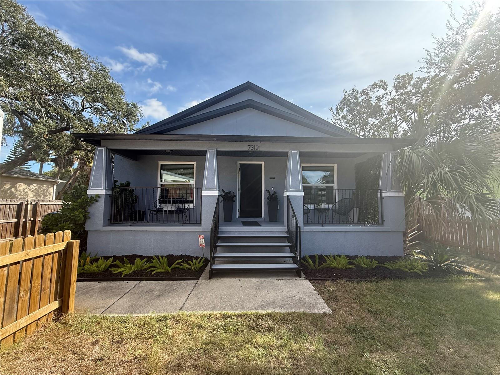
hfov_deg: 102.1
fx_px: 202
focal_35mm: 14
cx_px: 250
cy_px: 188
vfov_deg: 85.7
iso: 64
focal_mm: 2.22
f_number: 2.2
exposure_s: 1/686
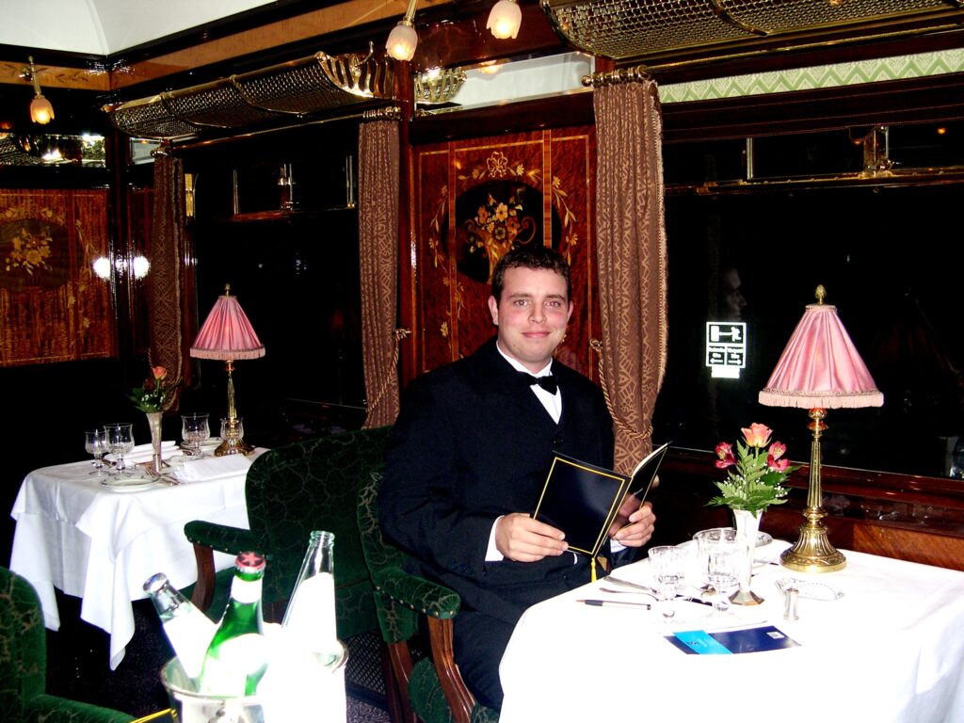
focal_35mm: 38
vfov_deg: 37.7
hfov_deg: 49.0
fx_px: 1058
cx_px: 482
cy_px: 362
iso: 137
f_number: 2.8
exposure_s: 1/60
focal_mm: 8
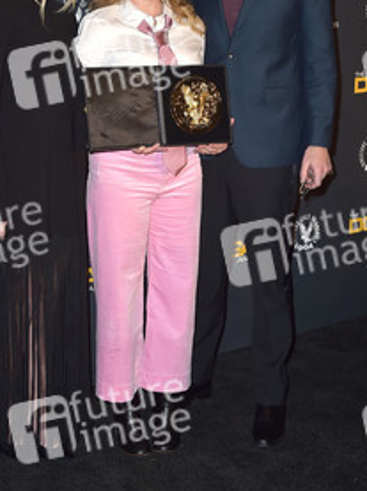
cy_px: 156
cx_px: 152
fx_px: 907
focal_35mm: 64
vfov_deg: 30.0
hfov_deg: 22.9
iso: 640
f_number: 6.3
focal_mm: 46
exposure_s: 1/250
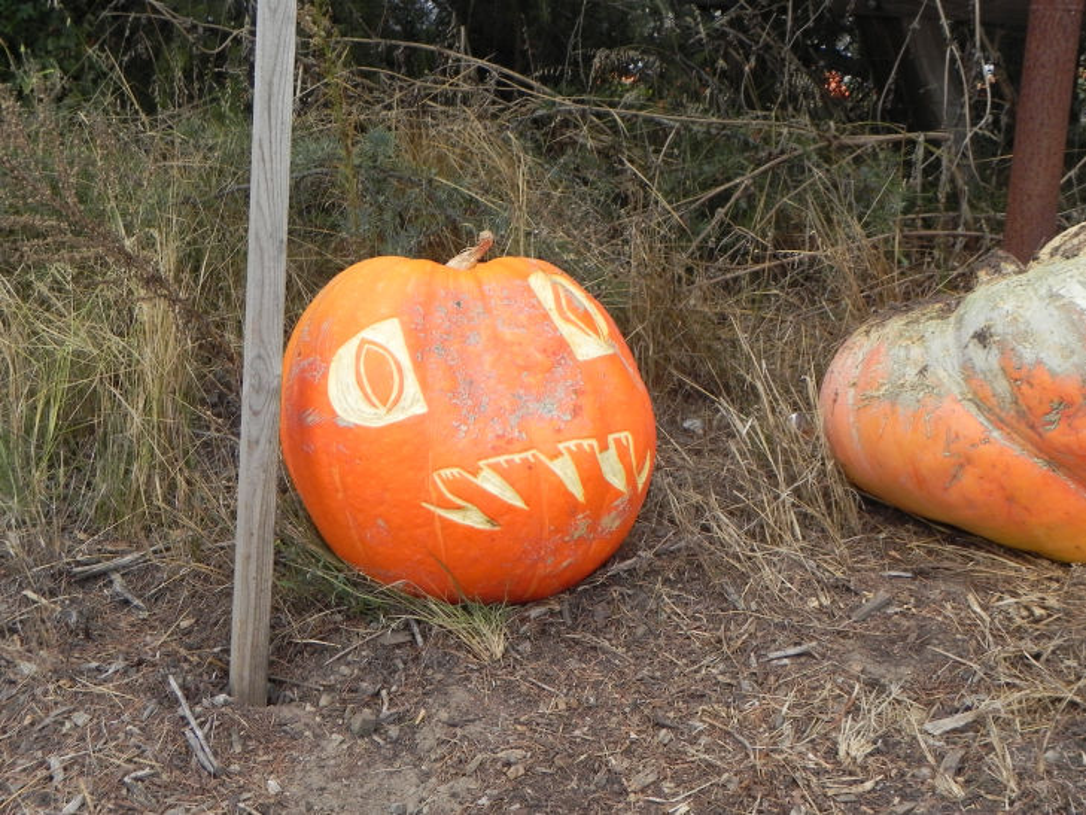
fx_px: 1443
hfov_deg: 41.2
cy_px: 408
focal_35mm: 46
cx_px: 543
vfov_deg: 31.5
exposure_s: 1/187
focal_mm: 8.2
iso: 160
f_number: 5
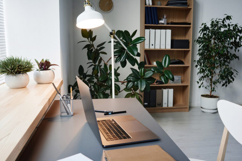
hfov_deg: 54.4
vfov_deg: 37.9
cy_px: 80
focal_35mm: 35
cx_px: 121
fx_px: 235
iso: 800
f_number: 8
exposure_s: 1/40
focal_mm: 35
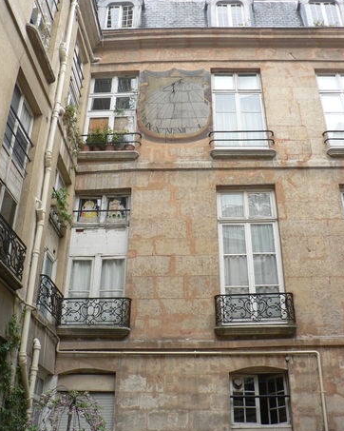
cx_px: 171
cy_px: 205
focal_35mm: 37
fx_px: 471
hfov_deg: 40.1
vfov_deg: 49.1
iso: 64
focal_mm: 6
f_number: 2.8
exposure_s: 1/80
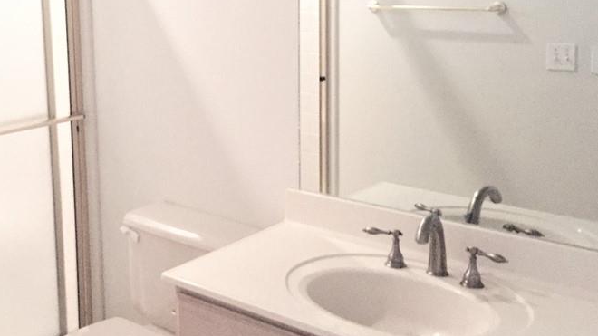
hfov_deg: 41.5
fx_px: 777
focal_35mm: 49
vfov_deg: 24.1
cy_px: 79
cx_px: 198
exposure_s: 1/17
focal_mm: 4.15
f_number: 2.2
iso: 1000
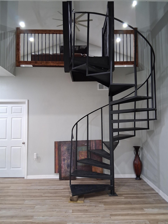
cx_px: 84
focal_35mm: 26
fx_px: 168
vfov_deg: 67.3
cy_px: 112
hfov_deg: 53.1
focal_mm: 3.98
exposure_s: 1/30
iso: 500
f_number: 1.8
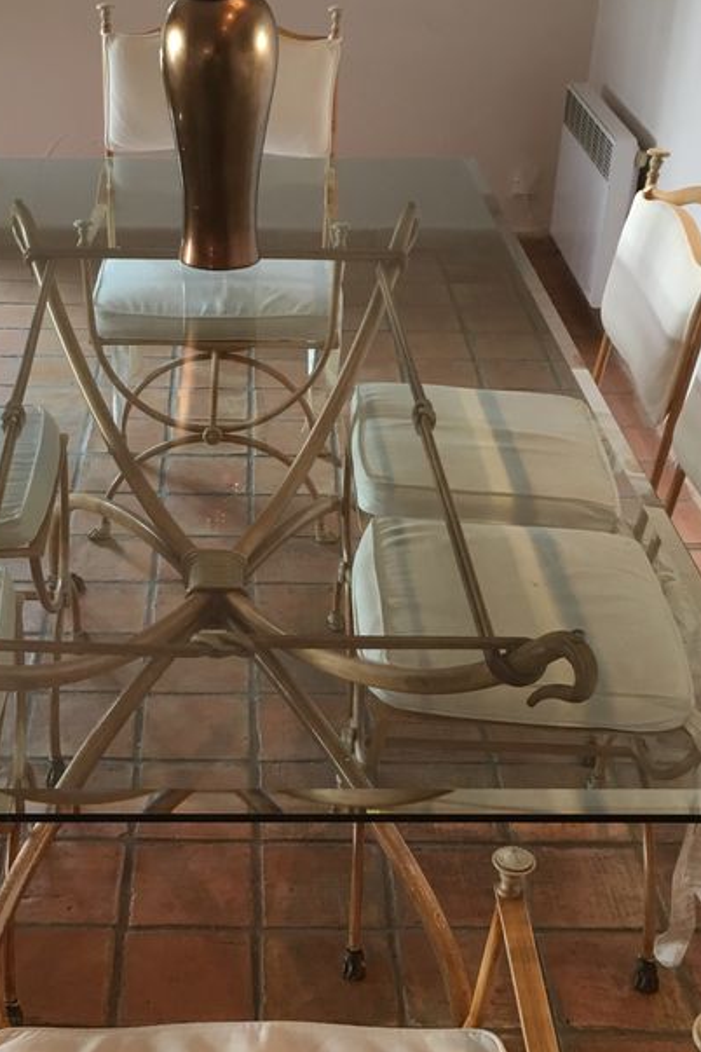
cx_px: 211
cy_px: 672
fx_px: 1460
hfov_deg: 26.8
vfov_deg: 39.3
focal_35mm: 50
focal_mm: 4.15
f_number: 2.2
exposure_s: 1/33
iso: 125
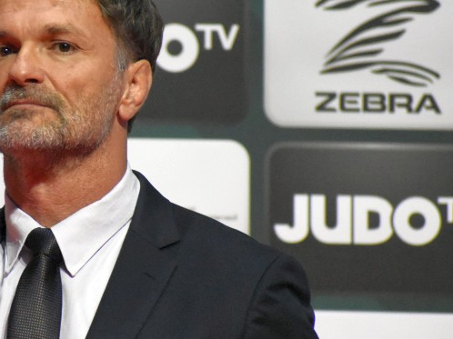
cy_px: 179
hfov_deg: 2.2
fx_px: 11641
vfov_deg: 1.7
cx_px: 45
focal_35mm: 890
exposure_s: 1/640
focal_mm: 300
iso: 6400
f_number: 7.1
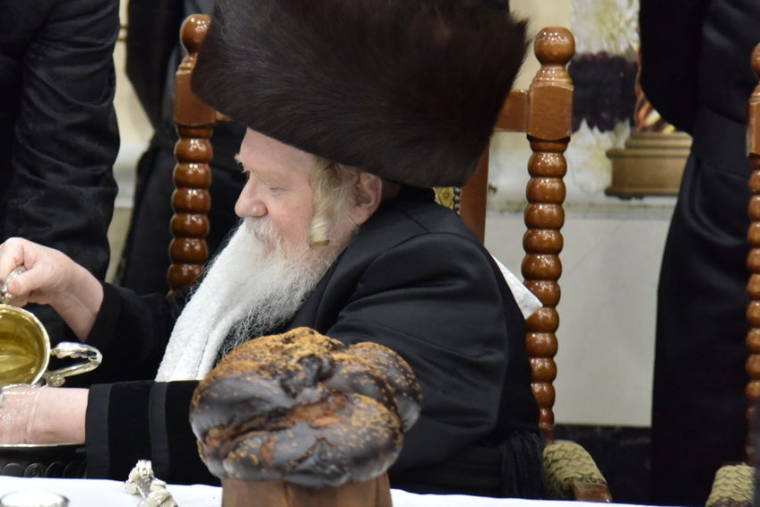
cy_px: 219
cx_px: 239
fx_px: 3484
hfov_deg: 12.4
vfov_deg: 8.3
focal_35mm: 165
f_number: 4
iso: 2000
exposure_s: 1/160
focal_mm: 100
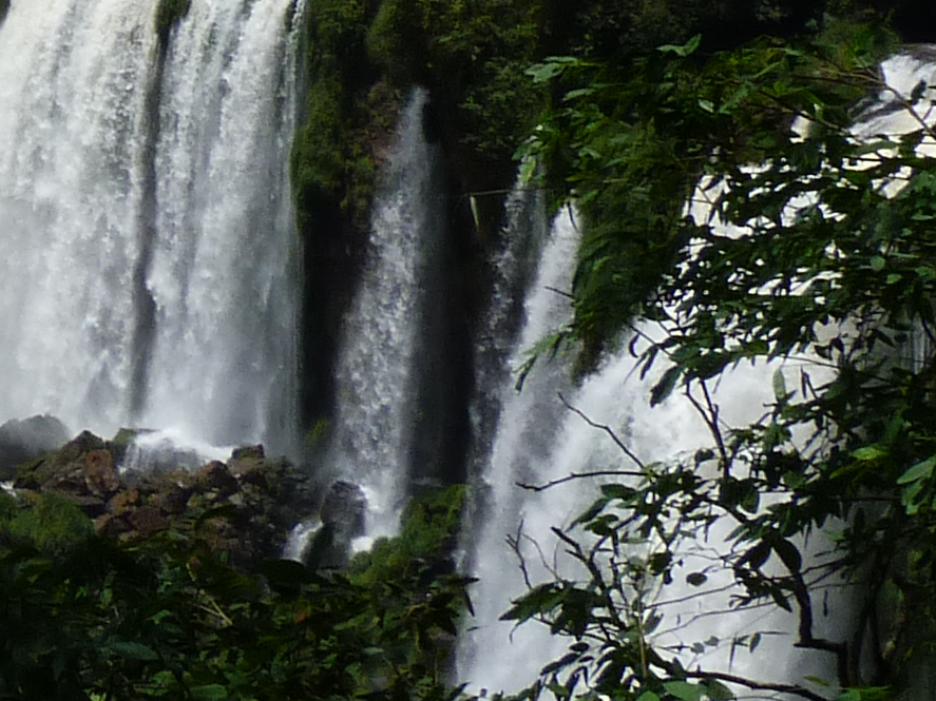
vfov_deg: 7.8
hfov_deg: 9.7
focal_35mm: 190
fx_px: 5137
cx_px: -954
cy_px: -94
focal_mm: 7.1
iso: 80
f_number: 5.6
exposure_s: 1/500
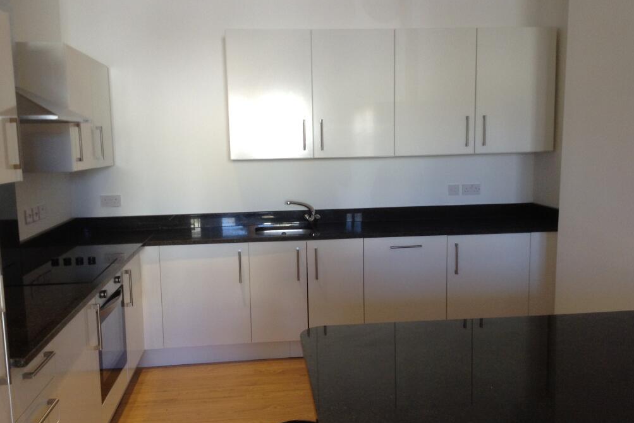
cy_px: 216
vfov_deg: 37.9
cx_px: 314
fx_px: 616
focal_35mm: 35
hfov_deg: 54.4
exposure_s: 1/24
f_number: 2.4
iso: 50
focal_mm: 3.3
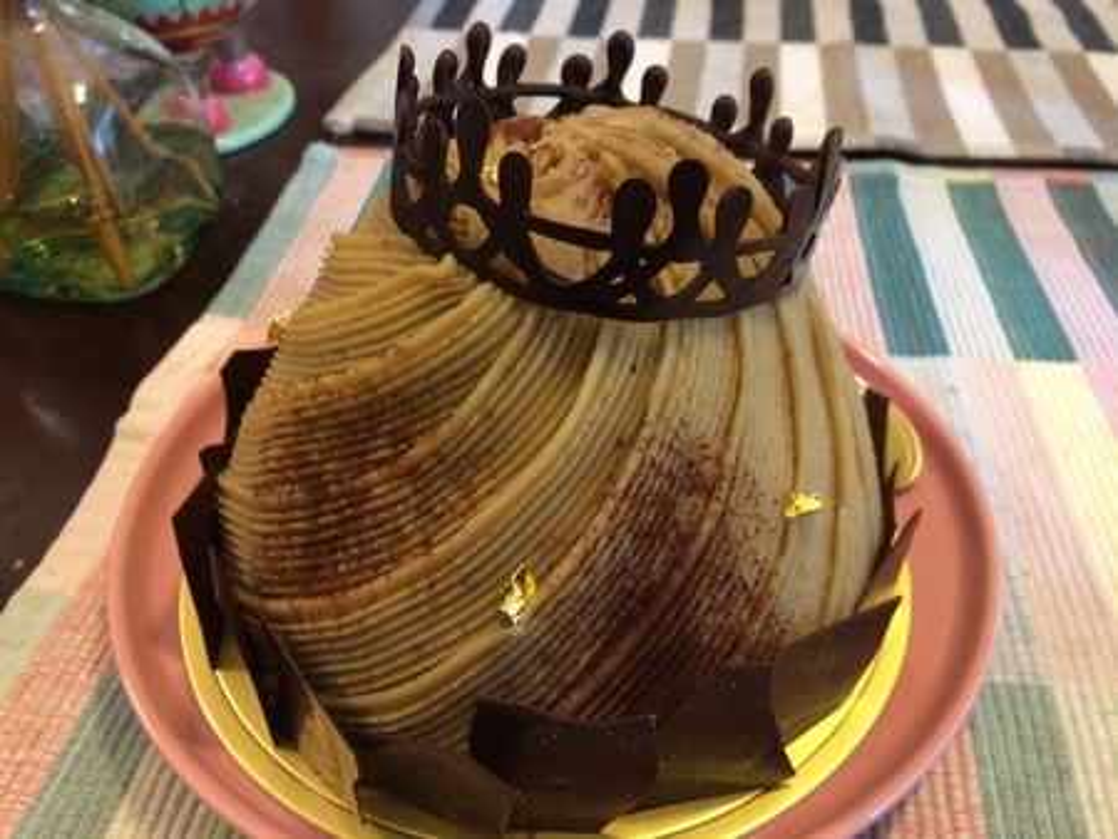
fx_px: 937
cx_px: 559
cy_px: 420
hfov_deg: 61.6
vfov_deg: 48.3
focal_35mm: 29
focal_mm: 4.15
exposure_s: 1/33
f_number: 2.2
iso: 320
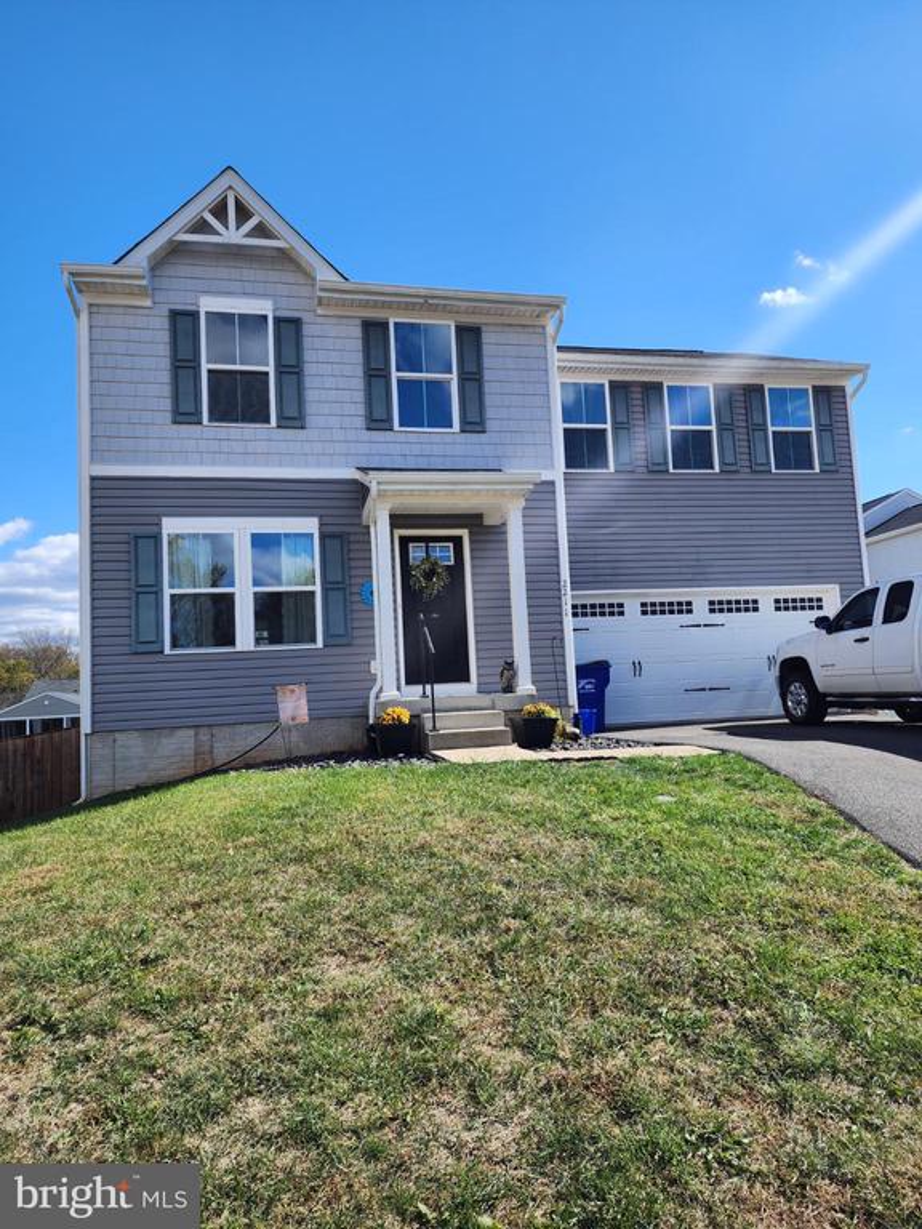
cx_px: 461
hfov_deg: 58.9
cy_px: 614
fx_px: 817
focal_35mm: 23
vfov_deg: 73.9
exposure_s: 1/724
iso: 12
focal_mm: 6.4
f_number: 1.8
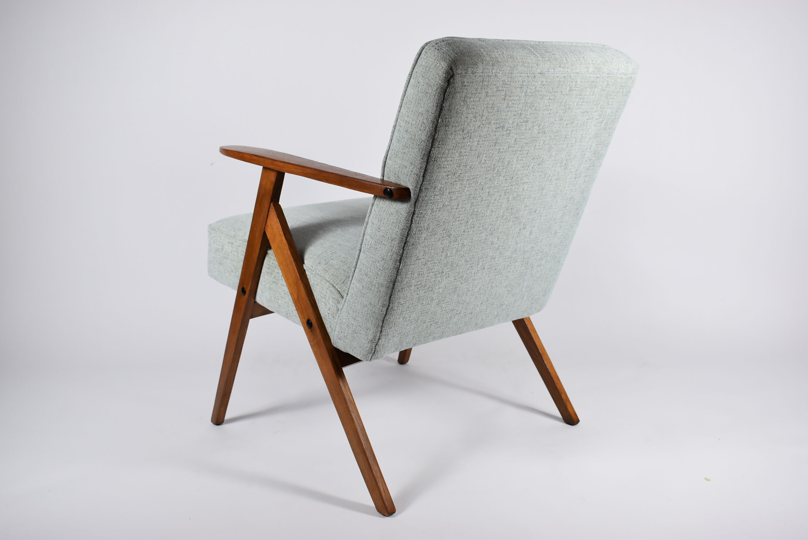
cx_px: 404
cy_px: 270
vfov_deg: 35.6
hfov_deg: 51.2
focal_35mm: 38
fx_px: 842
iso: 800
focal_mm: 25
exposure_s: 1/125
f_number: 5.6
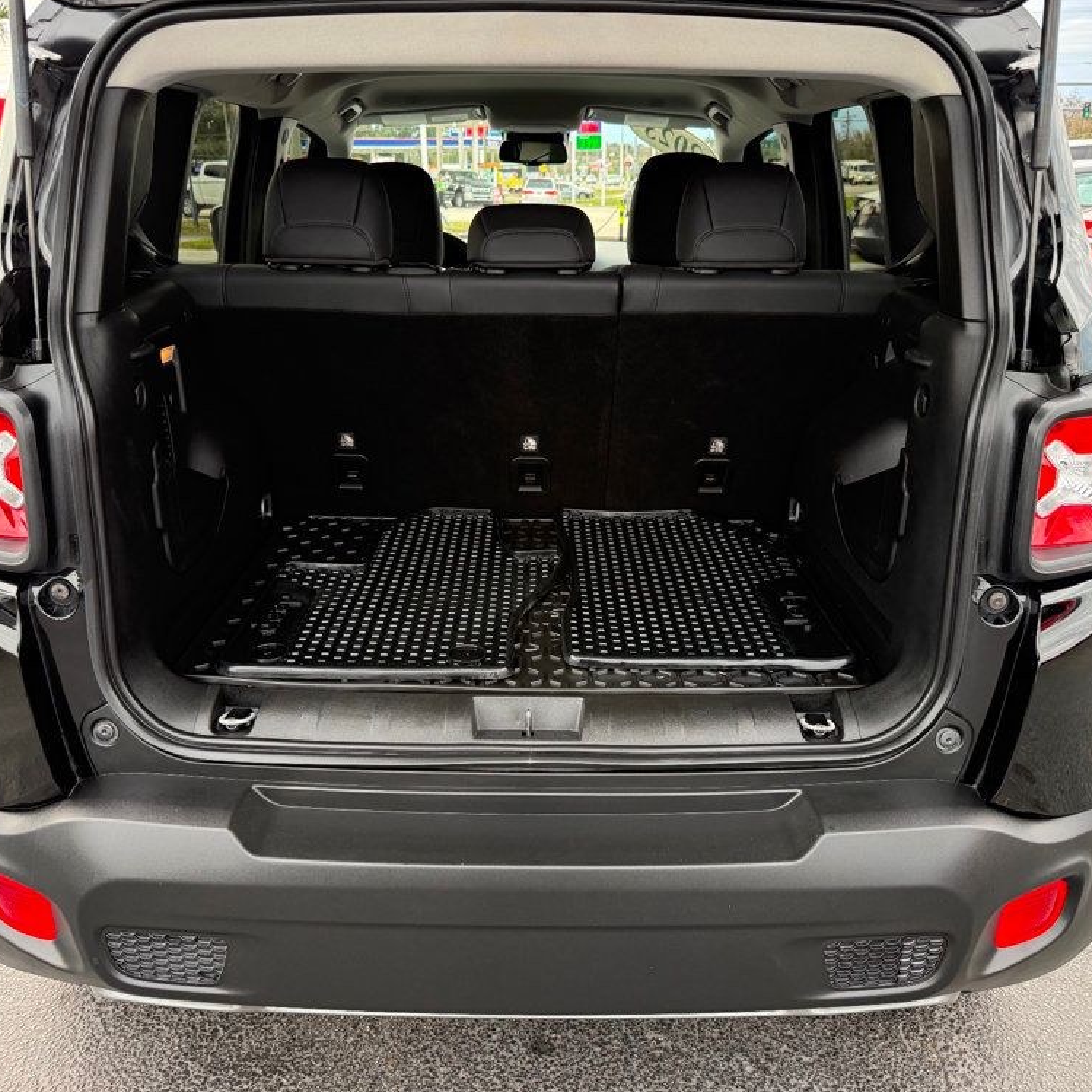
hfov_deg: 55.6
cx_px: 541
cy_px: 544
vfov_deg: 55.6
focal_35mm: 29
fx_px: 1035
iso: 200
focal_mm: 6.76
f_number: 1.78
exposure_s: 1/169
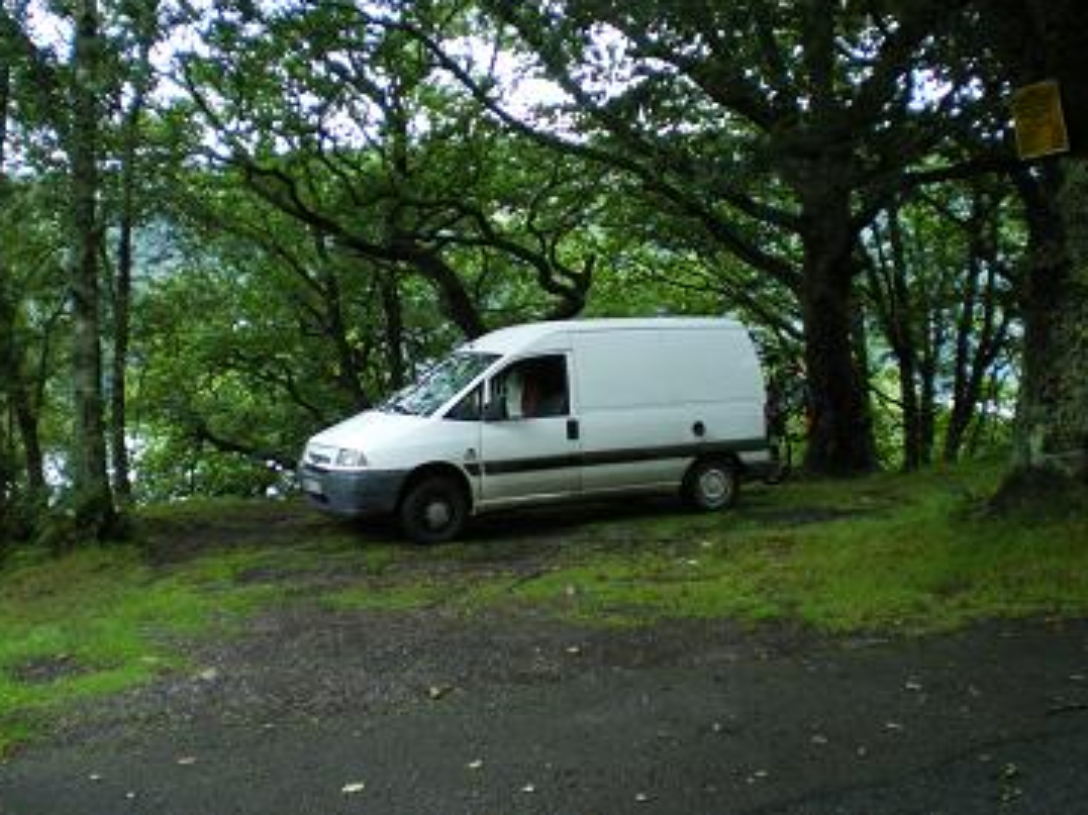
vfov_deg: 36.8
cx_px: 536
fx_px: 1225
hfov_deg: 47.9
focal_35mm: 39
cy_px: 406
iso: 400
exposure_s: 1/30
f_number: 3.1
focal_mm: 6.3
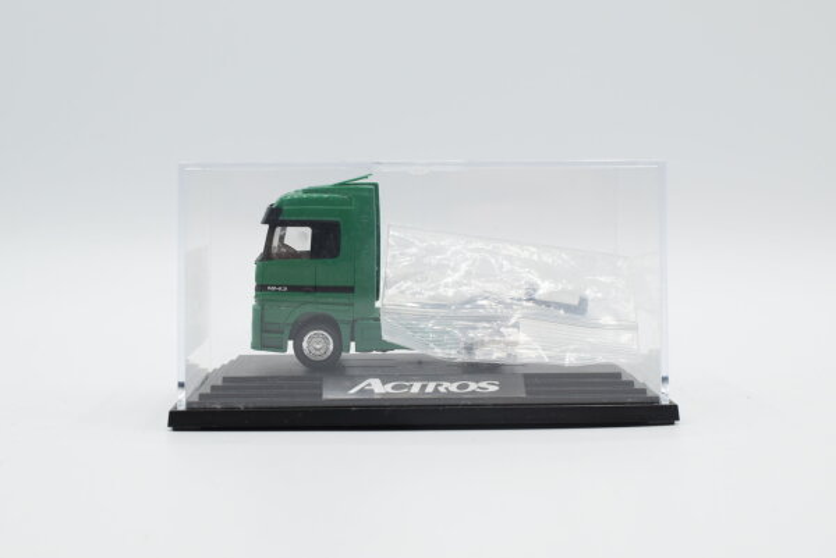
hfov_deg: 37.8
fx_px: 1220
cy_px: 279
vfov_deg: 25.8
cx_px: 418
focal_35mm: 52
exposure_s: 1/125
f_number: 8
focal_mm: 35
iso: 250
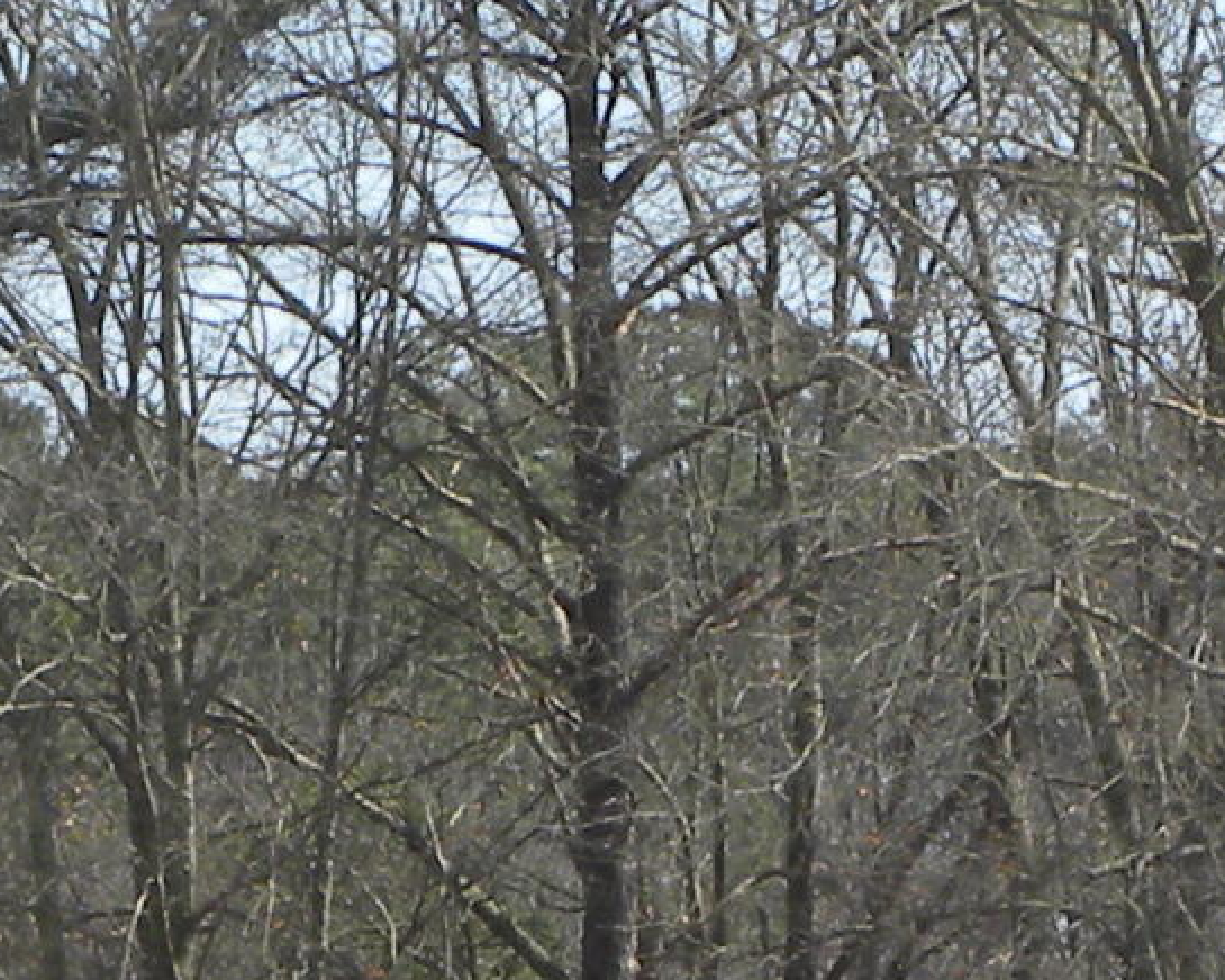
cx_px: 272
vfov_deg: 3.4
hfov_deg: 4.2
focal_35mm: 457
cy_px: 1641
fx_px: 16569
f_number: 5.6
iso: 64
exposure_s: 1/196
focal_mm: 15.1
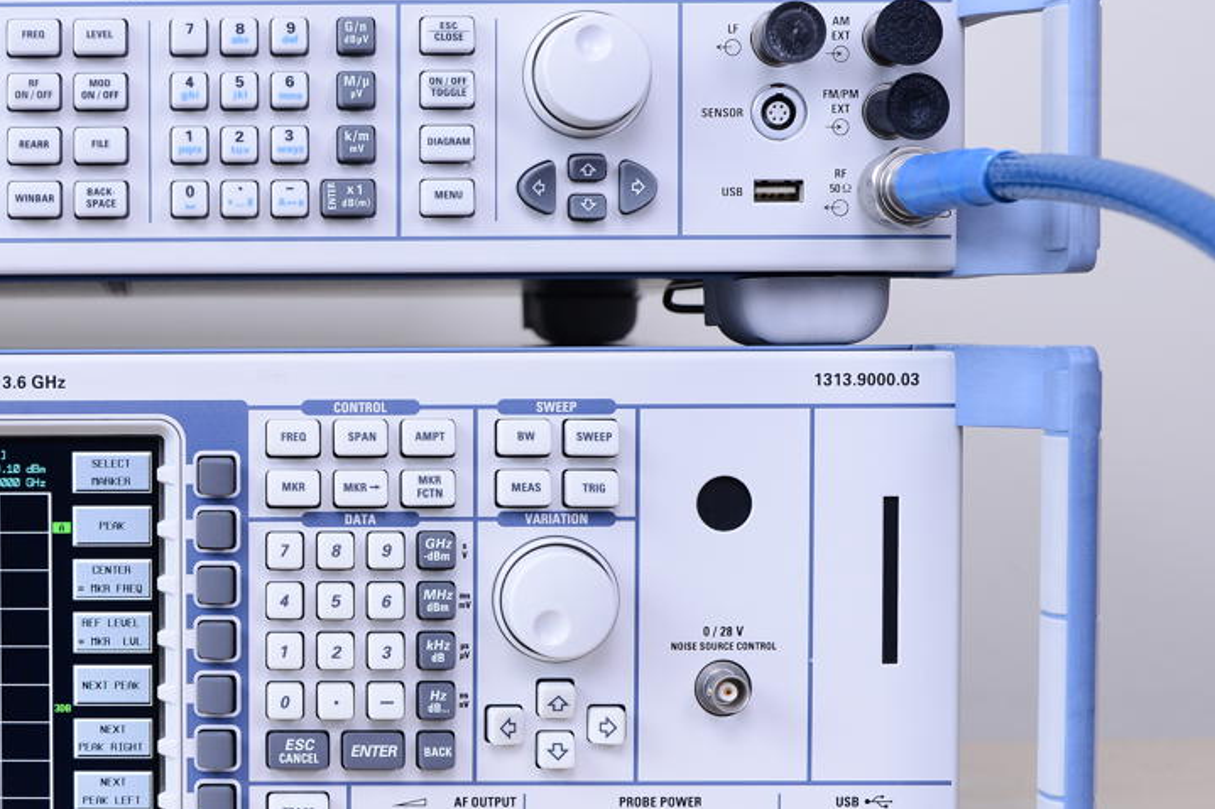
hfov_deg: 26.6
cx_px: 76
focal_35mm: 73
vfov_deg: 18.7
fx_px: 2463
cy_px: 432
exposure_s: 1/40
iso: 640
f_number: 7.1
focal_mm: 35
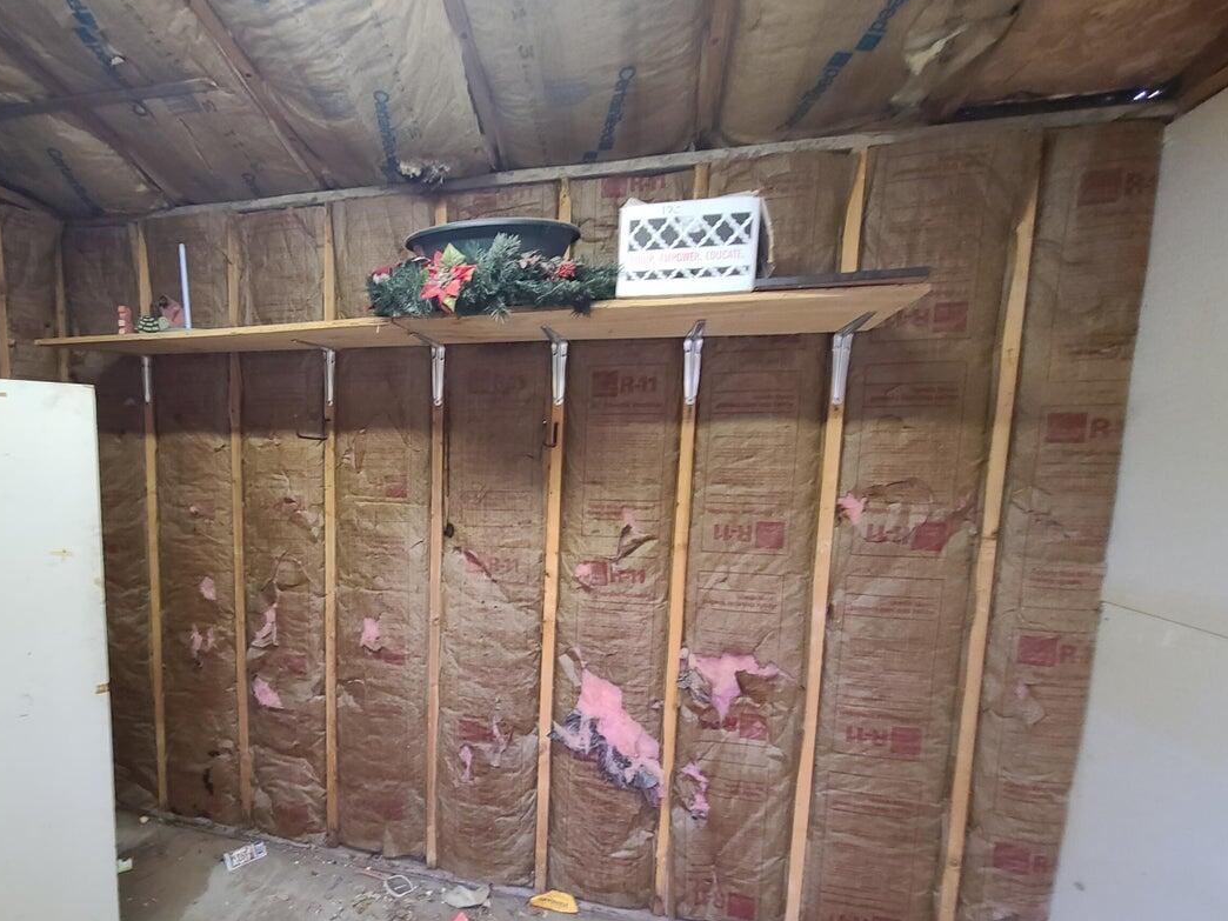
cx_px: 432
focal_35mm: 17
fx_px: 603
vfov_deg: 74.3
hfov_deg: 88.5
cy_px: 527
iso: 640
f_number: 2.2
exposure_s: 1/29
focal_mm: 2.2
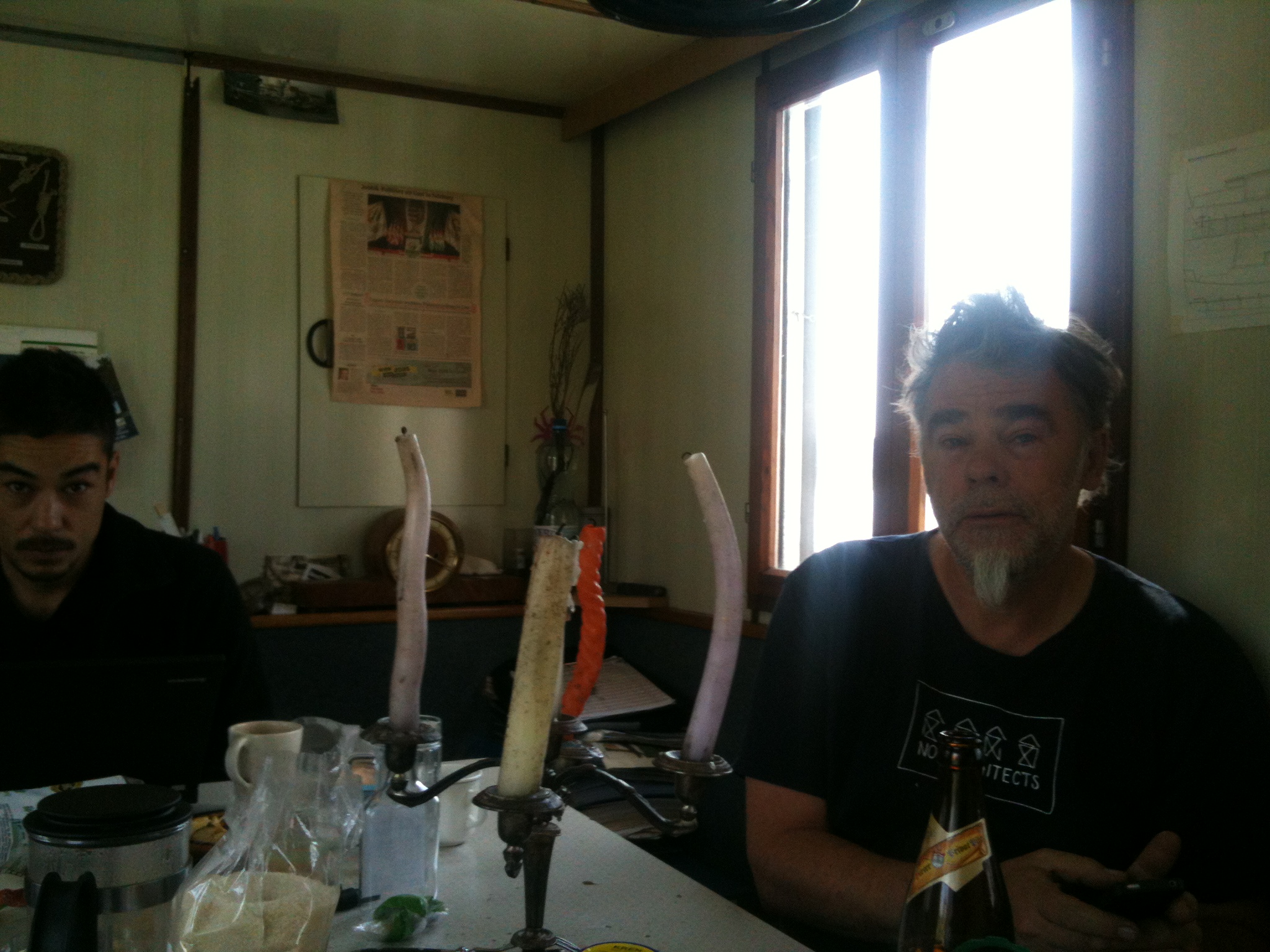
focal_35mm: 35
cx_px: 635
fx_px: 1284
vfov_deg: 40.7
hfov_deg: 52.6
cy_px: 476
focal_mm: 3.85
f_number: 2.8
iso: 100
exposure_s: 1/120
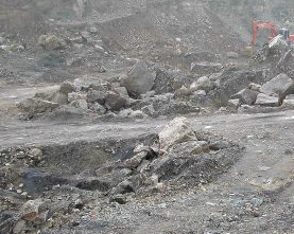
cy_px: 134
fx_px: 469
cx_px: 223
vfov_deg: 28.0
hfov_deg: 34.0
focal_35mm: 54
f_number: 4.5
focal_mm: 8.9
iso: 100
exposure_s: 1/189
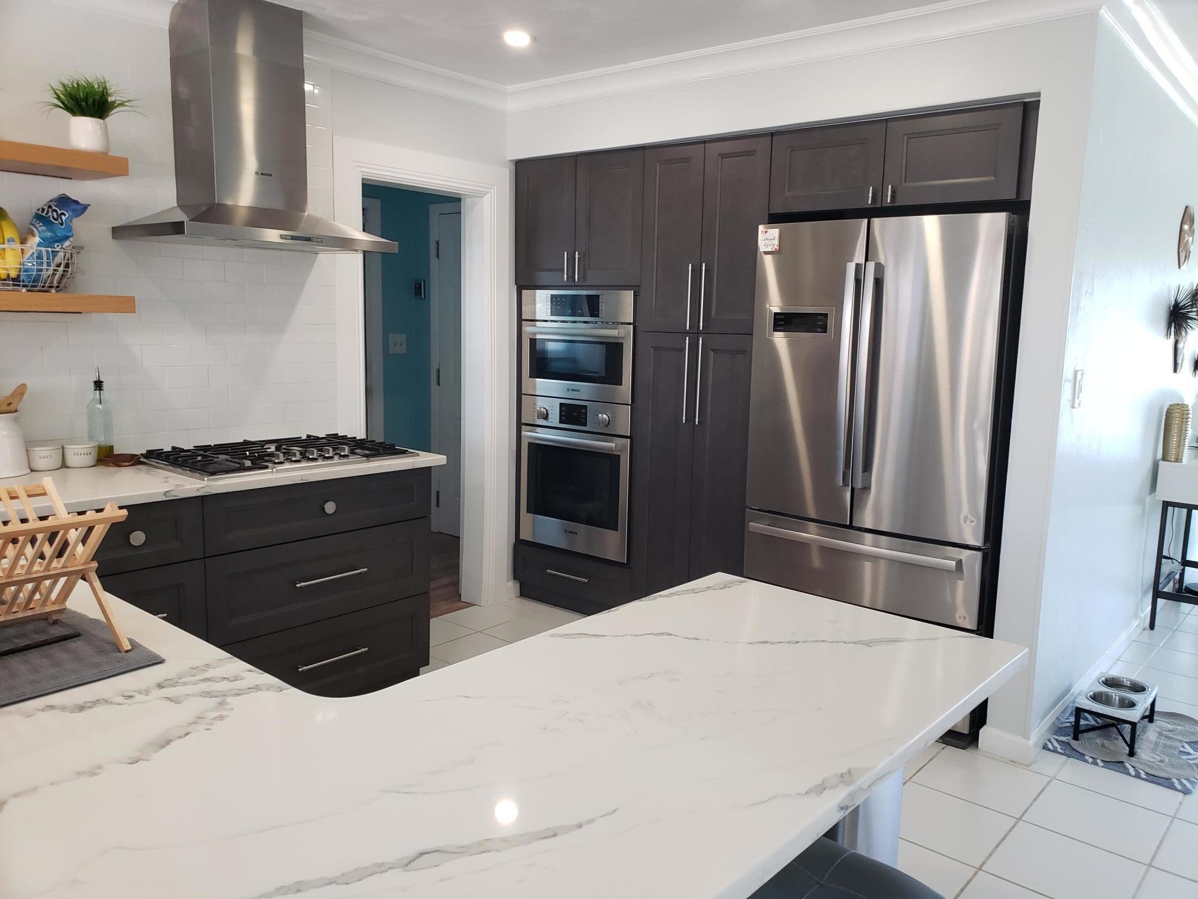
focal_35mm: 26
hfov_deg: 67.3
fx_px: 900
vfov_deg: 53.1
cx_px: 599
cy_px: 450
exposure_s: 1/60
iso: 250
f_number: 2.4
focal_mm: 4.3
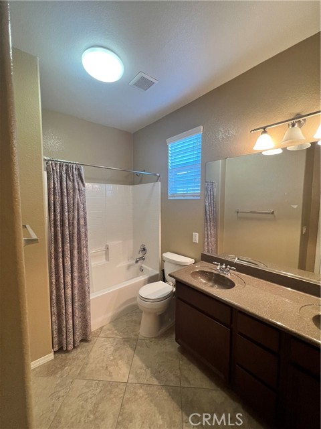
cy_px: 214
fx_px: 161
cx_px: 160
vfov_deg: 106.2
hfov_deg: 89.9
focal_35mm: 13
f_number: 1.8
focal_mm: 1.57
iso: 250
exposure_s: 1/60
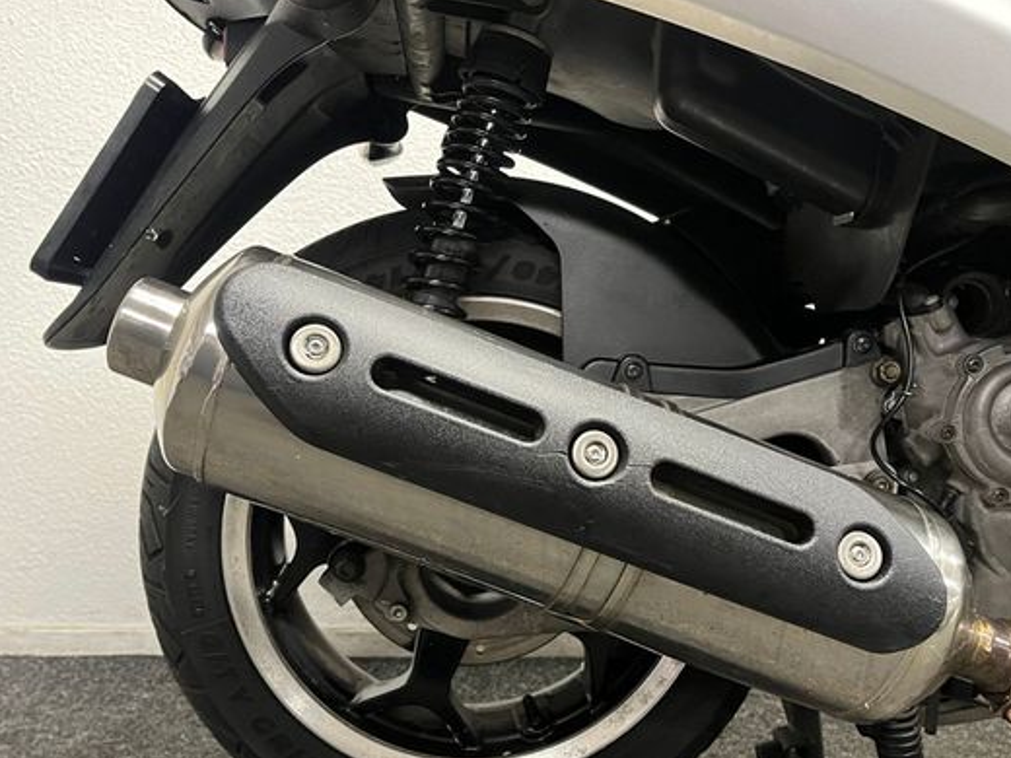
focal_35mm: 32
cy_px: 461
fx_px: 935
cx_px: 523
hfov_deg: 56.8
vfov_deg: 43.9
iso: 500
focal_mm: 5.1
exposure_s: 1/33
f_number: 1.6
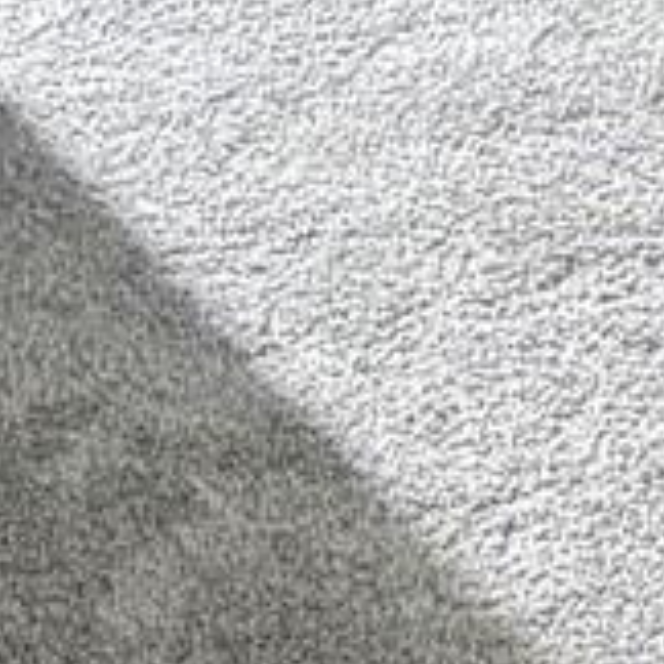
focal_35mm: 209
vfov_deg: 7.1
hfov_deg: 7.6
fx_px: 4536
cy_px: -1623
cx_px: 1824
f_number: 1.78
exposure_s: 1/499
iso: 80
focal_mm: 6.86
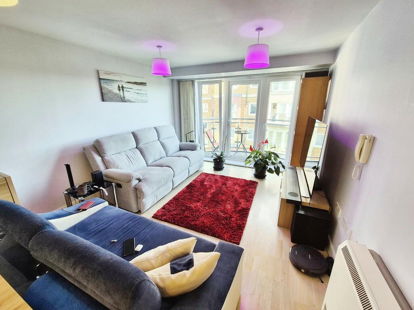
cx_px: 207
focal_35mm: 13
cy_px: 155
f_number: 2.2
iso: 64
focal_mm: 2.2
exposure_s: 1/50
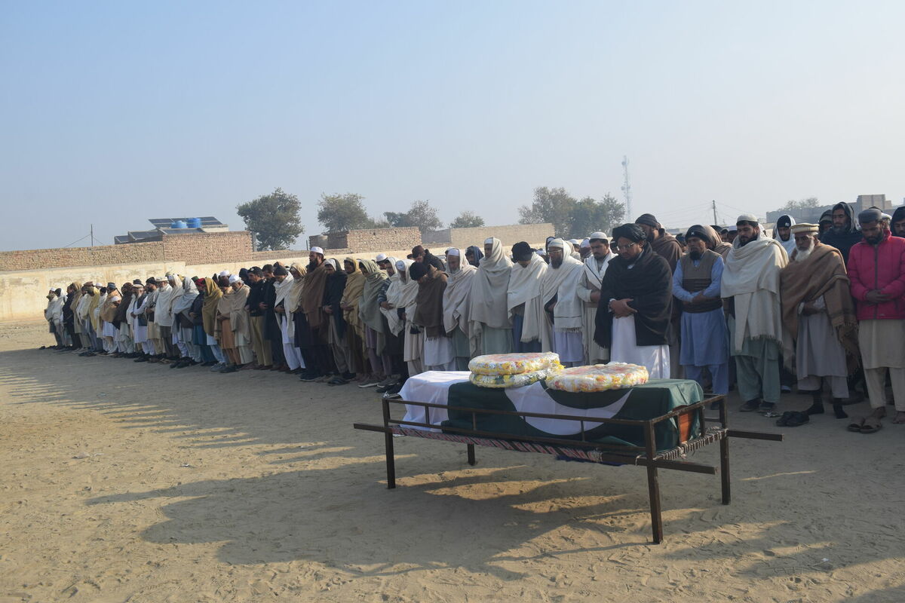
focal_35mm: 32
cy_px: 302
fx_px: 792
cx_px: 452
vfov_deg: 41.7
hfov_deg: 59.5
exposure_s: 1/320
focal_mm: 21
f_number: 9
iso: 200
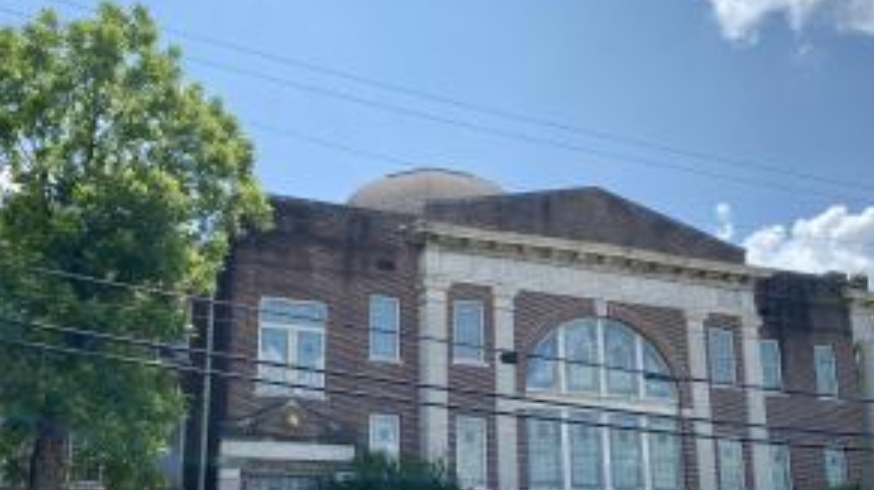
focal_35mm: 39
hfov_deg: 51.6
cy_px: 361
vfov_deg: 29.9
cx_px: 405
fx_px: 903
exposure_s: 1/3125
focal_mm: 4.25
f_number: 1.8
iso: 32
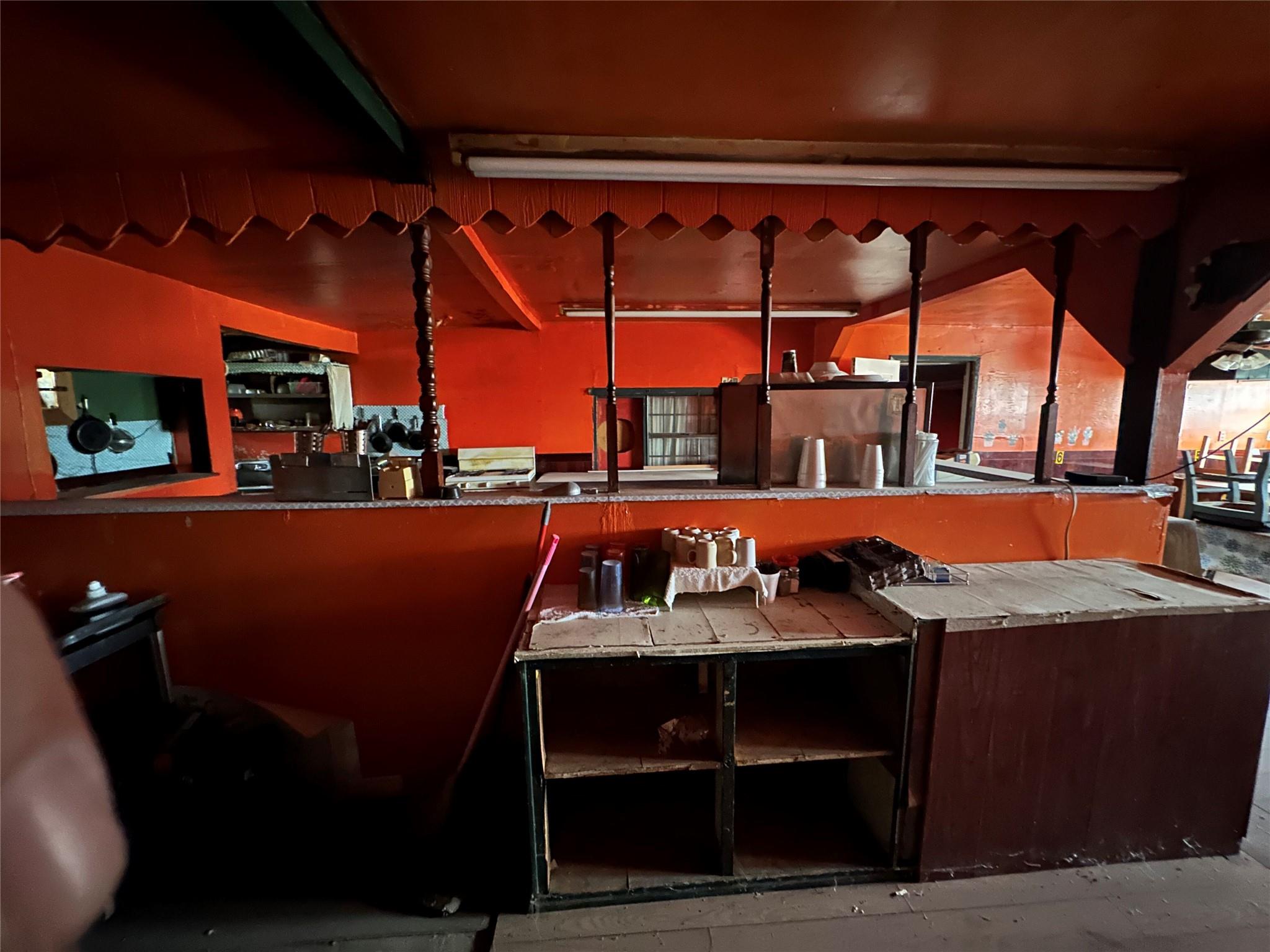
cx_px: 635
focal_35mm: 14
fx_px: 514
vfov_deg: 85.7
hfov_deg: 102.1
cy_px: 476
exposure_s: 1/9
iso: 1600
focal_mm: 2.22
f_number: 2.2
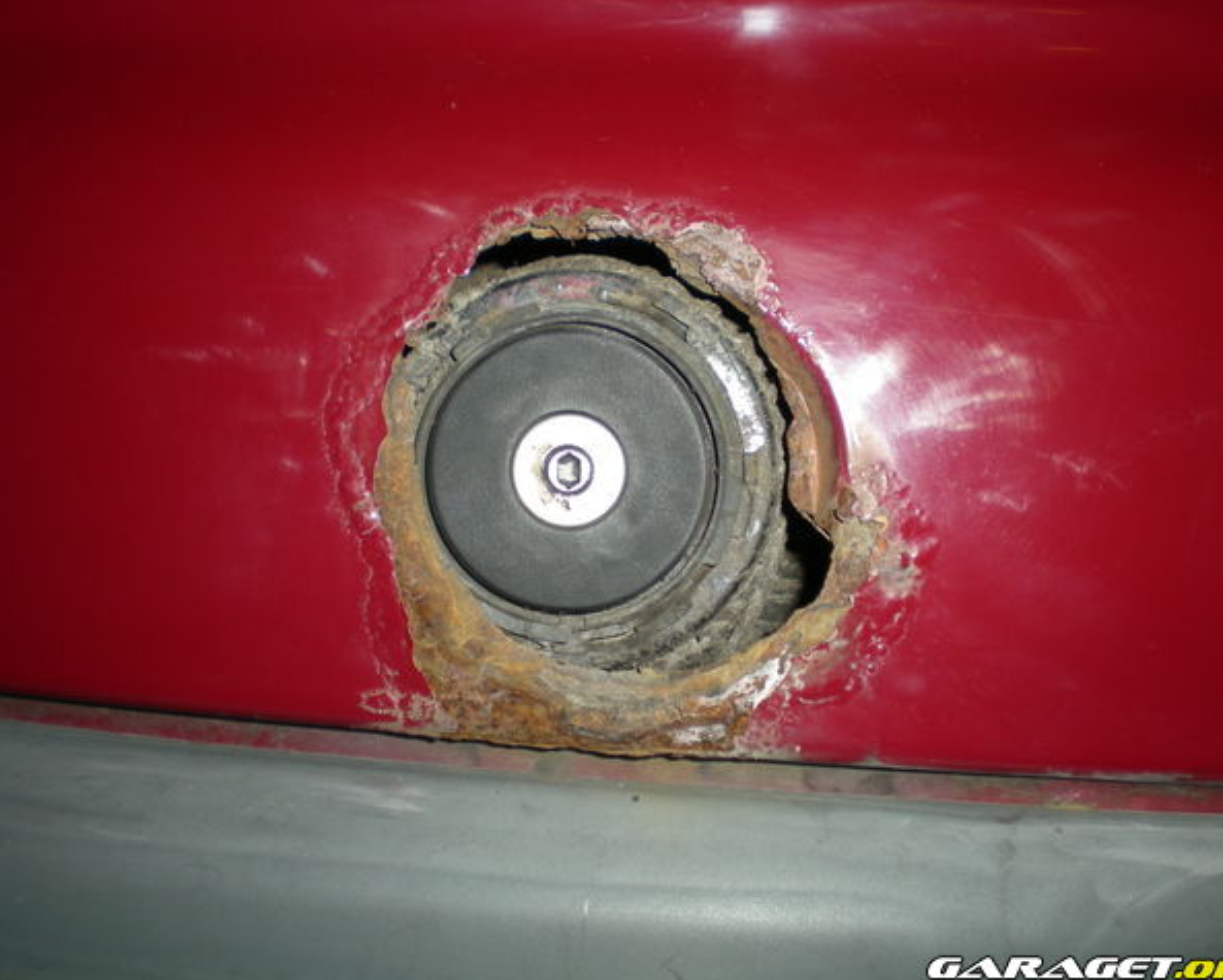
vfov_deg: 37.4
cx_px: 621
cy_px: 493
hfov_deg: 45.8
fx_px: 1449
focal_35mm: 40
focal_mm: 6.3
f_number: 3.1
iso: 50
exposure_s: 1/60
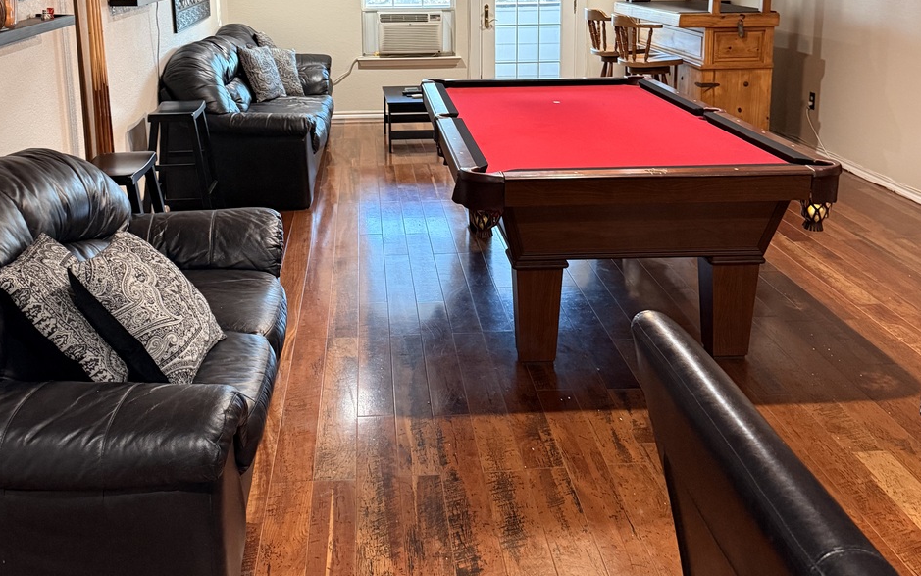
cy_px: 136
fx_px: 979
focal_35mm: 39
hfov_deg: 50.4
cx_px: 458
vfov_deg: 32.1
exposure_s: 1/40
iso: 640
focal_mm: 6.76
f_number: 1.78
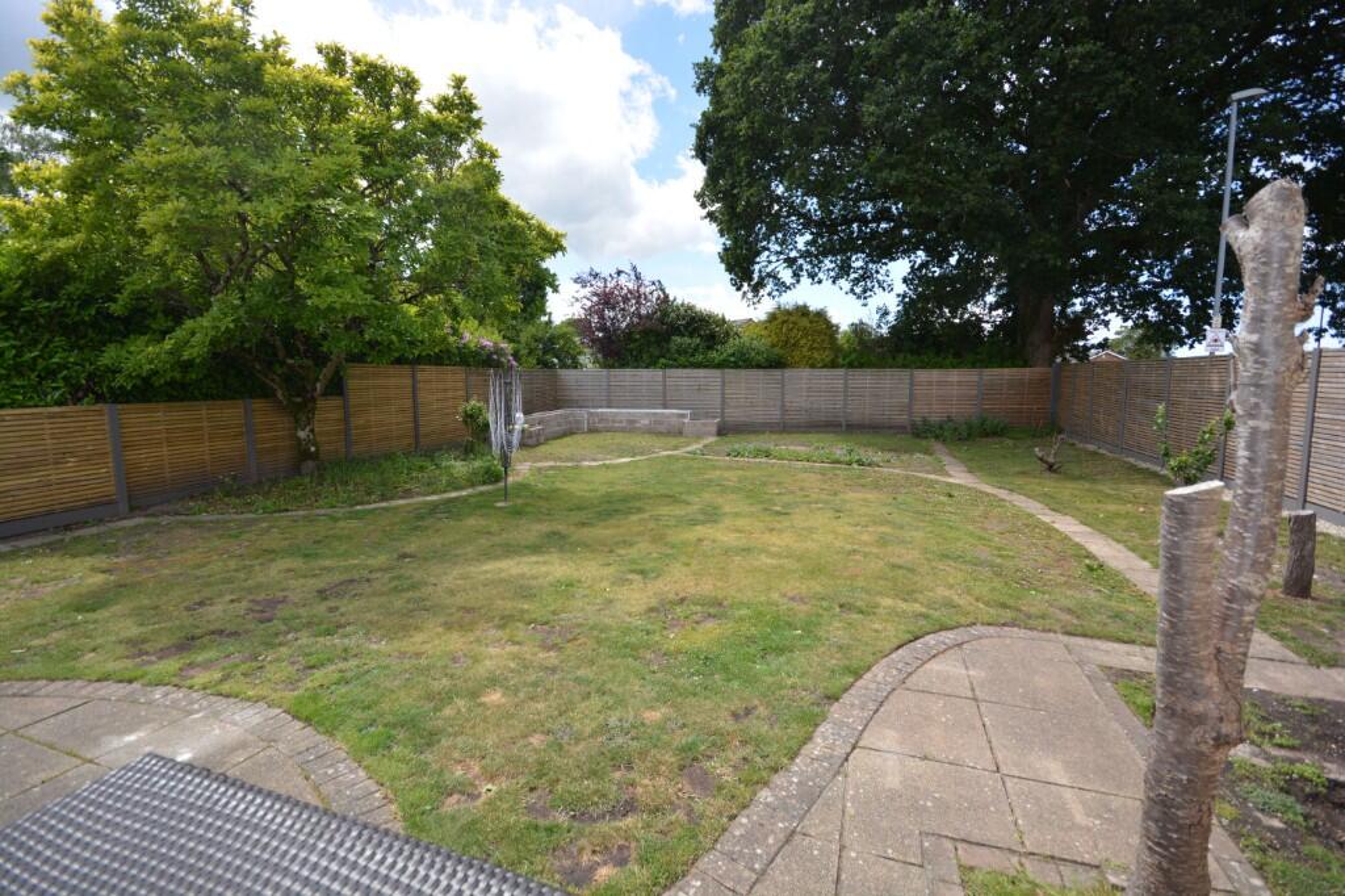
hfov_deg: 100.4
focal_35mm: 15
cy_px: 448
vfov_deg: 77.3
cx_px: 672
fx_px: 560
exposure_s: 1/200
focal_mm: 10
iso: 100
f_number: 7.1
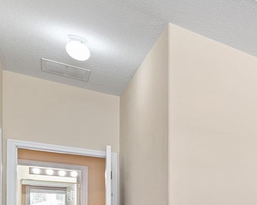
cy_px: 228
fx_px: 319
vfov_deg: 31.5
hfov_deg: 27.6
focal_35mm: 42
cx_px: 396
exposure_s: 1/4
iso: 250
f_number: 7.1
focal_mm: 14
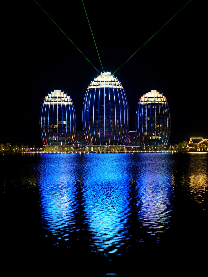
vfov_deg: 32.1
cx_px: 103
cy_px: 122
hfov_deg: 24.4
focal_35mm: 60
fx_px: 481
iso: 1600
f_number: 2
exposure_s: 1/50
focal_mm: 55
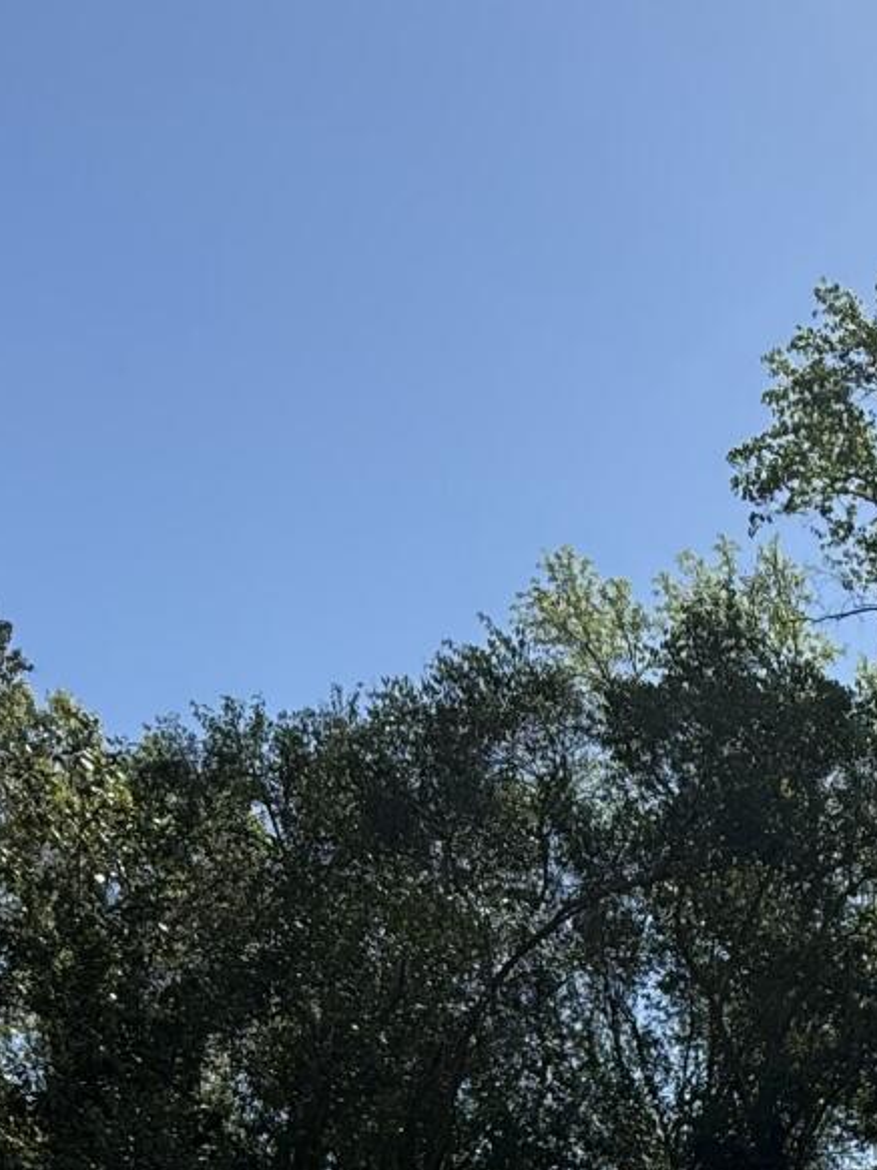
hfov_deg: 27.2
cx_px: 1013
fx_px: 1622
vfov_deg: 31.9
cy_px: 1459
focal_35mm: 48
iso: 50
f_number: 2.2
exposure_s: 1/1431
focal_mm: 2.22
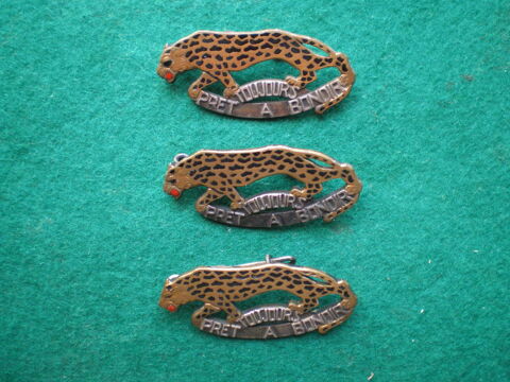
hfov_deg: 49.0
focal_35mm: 38
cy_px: 191
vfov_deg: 37.7
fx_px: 560
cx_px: 255
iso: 320
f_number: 3.1
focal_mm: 6.3
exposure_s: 1/50
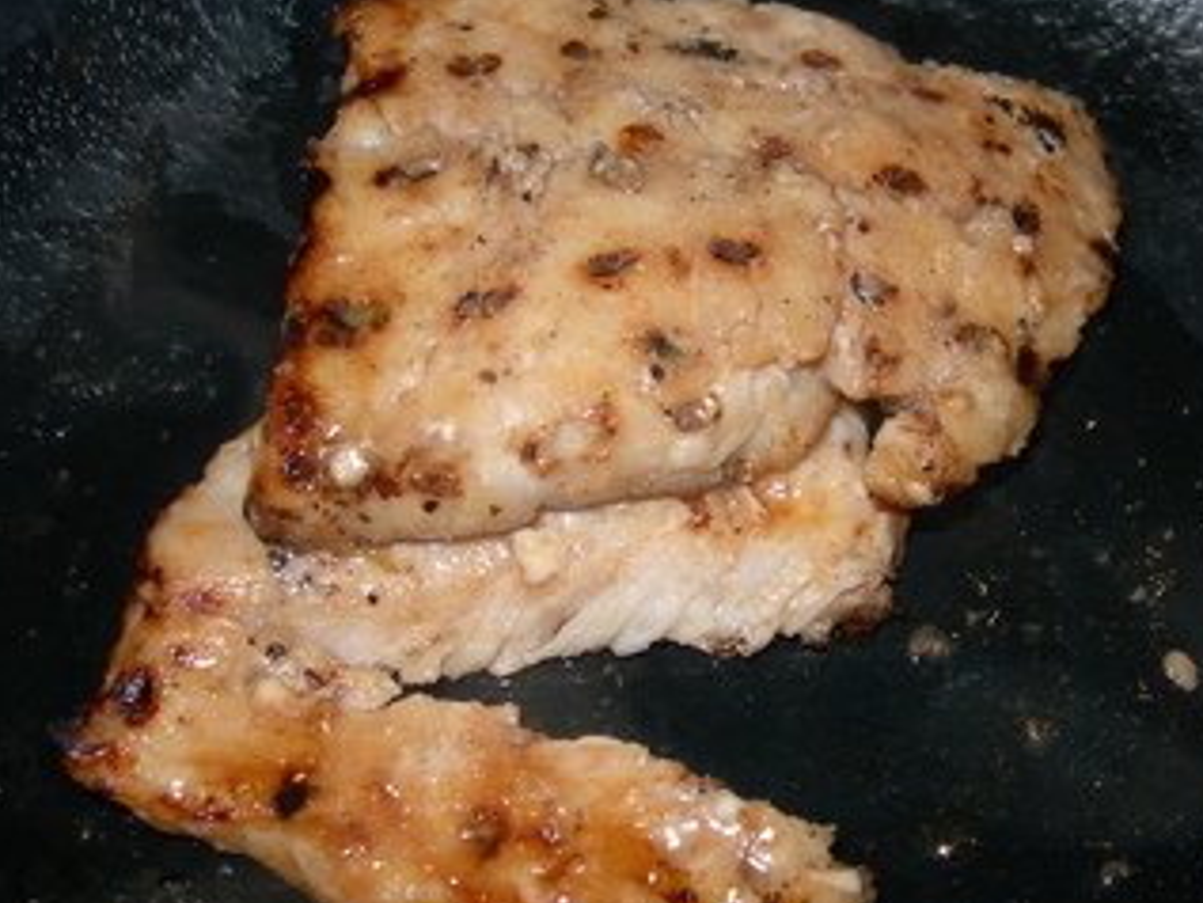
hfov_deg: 31.7
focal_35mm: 60
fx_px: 2086
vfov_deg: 24.4
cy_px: 457
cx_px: 869
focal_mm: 7.8
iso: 50
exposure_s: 1/60.1
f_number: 4.8
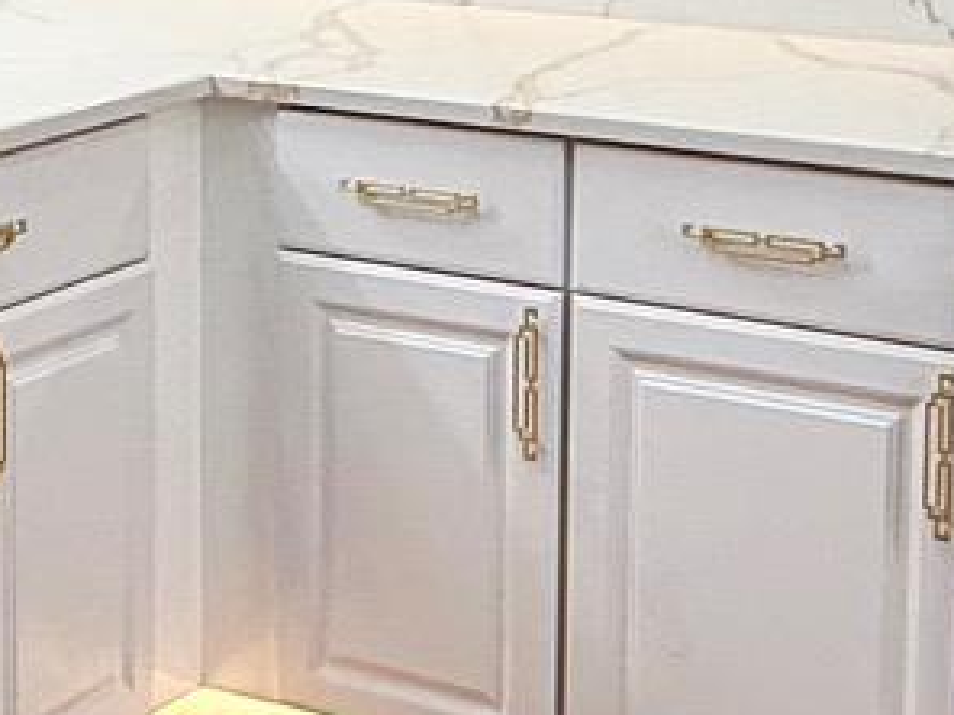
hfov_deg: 19.7
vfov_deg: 14.9
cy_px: -81
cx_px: 16
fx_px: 2673
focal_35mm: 97
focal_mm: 2.22
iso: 80
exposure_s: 1/120
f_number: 2.2
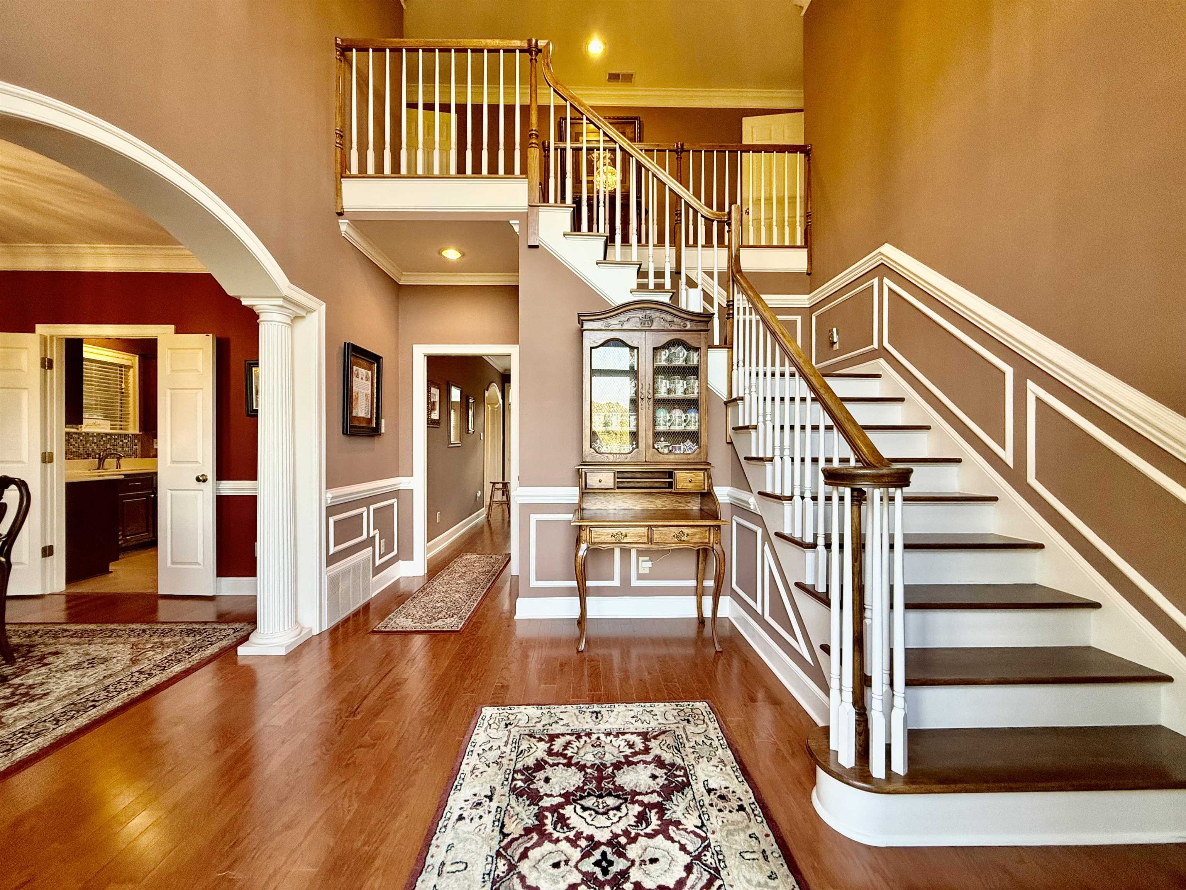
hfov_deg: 102.1
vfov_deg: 85.7
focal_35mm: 14
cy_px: 445
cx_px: 593
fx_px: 480
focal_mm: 2.22
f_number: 2.2
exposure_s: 1/120
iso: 200
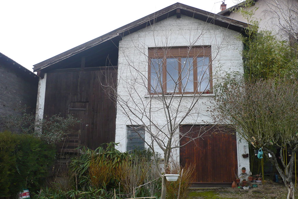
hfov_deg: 51.9
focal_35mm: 37
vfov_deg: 36.0
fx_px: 306
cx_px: 150
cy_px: 98
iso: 100
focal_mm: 5.8
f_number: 2.8
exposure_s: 1/160
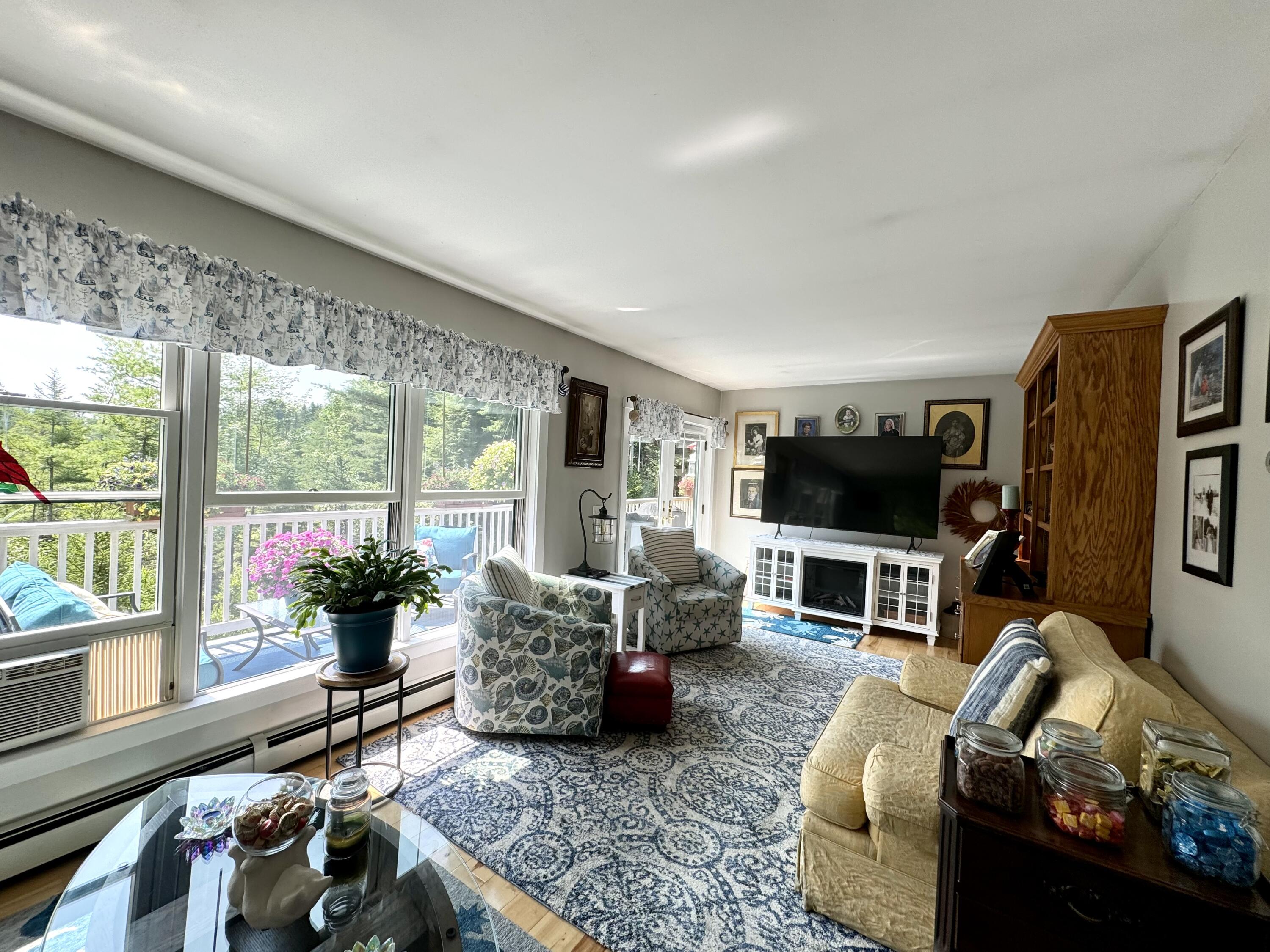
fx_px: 514
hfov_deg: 102.1
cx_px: 635
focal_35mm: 14
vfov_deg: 85.7
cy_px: 476
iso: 40
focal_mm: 2.22
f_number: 2.2
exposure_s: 1/139
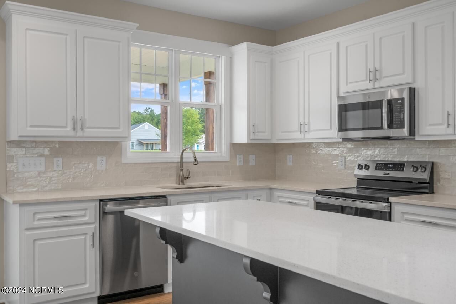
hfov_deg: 54.4
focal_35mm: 35
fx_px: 443
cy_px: 152
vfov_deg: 37.8
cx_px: 228
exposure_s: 1/15
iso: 250
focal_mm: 35
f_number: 9
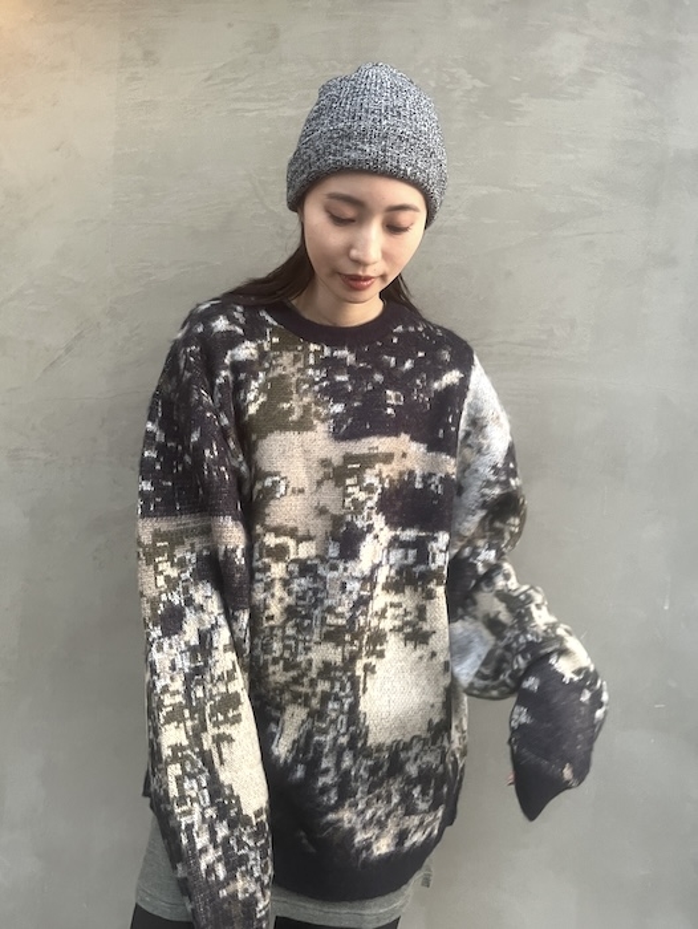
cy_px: 464
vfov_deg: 67.3
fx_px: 698
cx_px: 349
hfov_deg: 53.1
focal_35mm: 26
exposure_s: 1/60
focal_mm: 5.1
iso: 200
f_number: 1.6
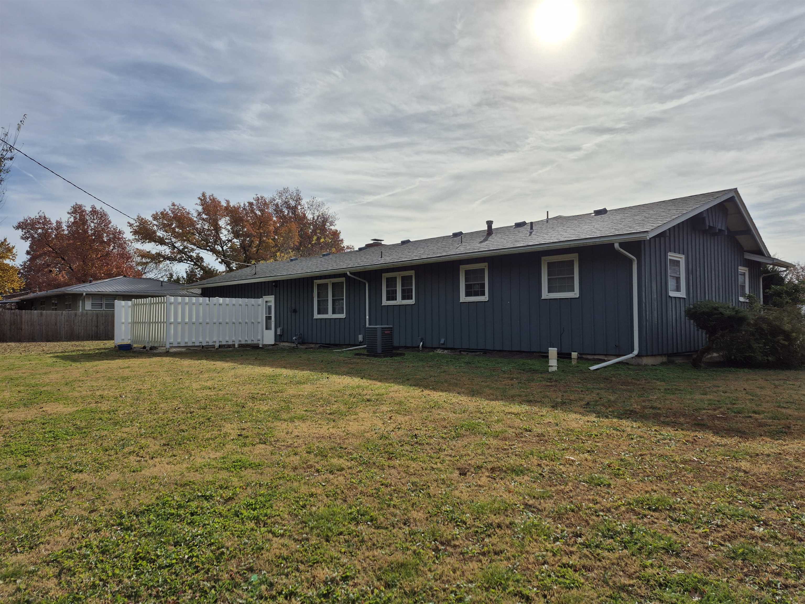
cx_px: 402
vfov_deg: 58.9
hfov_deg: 73.9
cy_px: 302
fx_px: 535
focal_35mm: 23
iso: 25
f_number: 1.8
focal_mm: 5.4
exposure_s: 1/7232
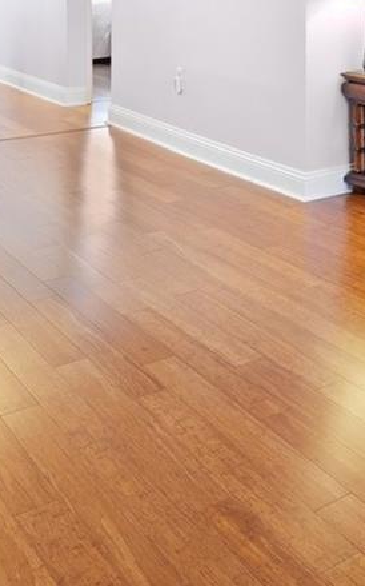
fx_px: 828
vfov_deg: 34.1
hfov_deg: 21.9
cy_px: -47
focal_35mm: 52
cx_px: 496
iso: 400
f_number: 8
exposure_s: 1/1.67
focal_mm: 14
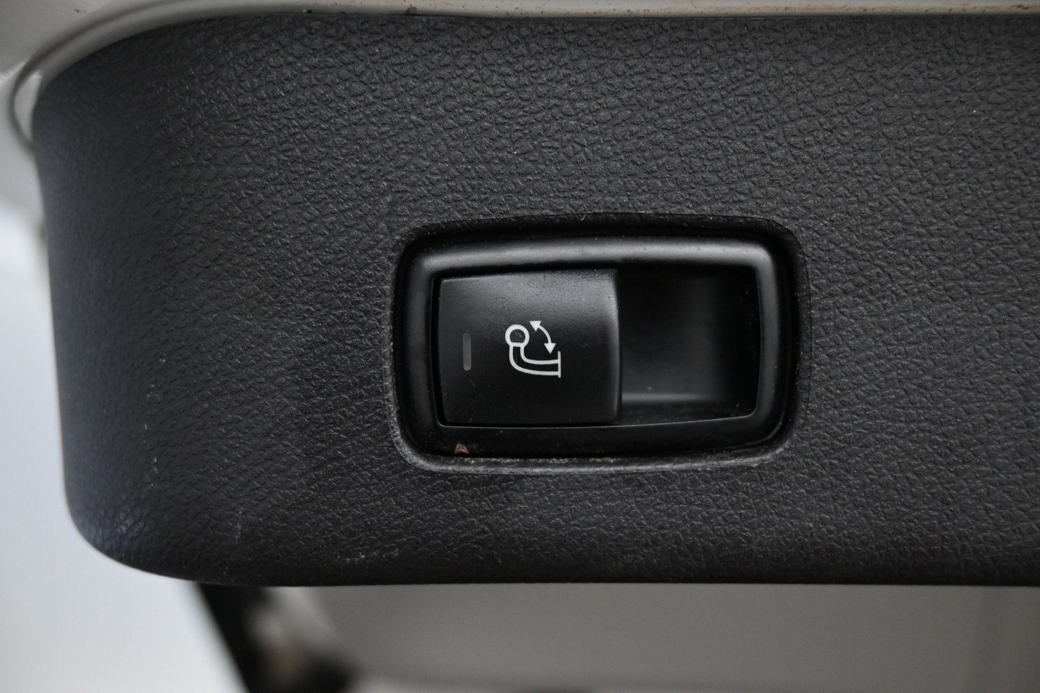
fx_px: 1127
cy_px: 346
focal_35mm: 39
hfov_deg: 49.6
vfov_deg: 34.2
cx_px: 520
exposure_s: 1/40
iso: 900
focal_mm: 26
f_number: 4.5
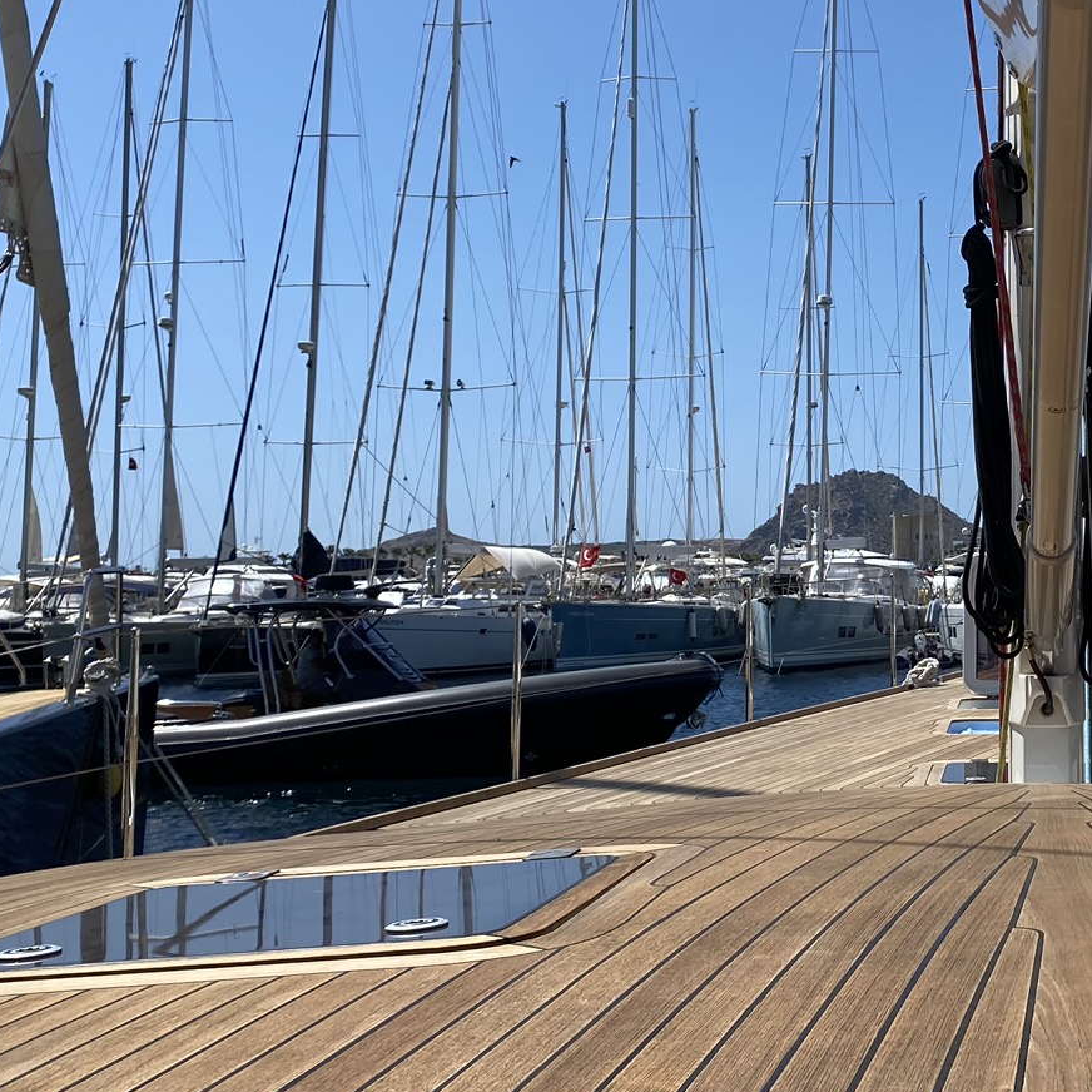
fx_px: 1927
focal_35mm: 54
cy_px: 408
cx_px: 994
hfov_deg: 30.2
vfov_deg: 31.5
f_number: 1.8
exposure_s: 1/4444
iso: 32
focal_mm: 4.25
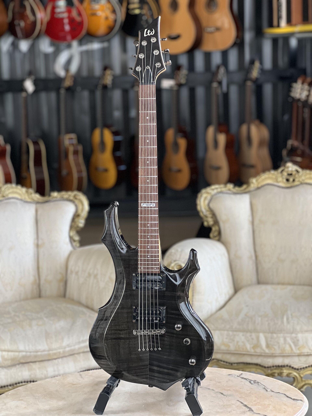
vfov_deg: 25.3
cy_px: 208
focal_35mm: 77
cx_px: 156
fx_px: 925
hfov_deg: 19.1
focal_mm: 9
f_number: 2.8
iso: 250
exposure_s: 1/121
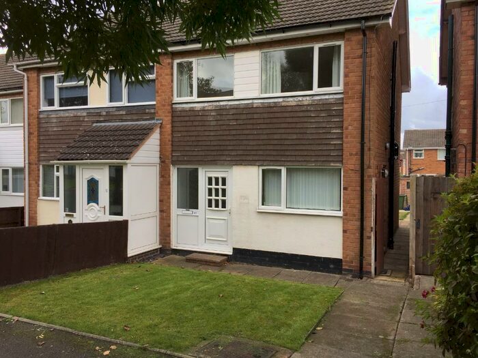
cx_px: 239
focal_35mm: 29
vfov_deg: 48.2
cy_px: 179
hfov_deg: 61.7
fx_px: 400
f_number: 2.2
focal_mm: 4.15
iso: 32
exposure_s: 1/514
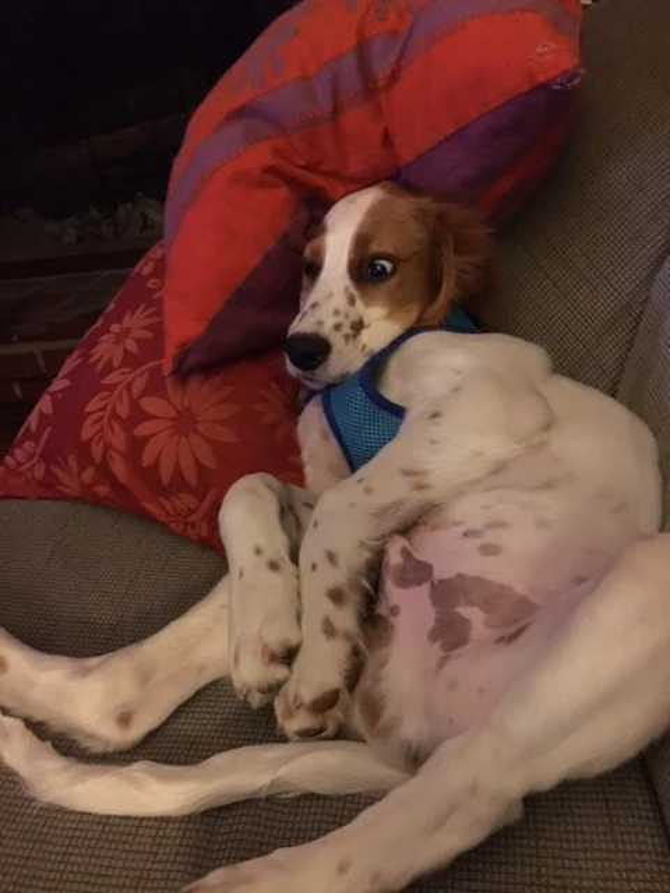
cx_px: 335
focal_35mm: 29
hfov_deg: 48.2
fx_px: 748
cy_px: 446
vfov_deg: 61.7
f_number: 2.2
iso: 250
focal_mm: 4.15
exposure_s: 1/4
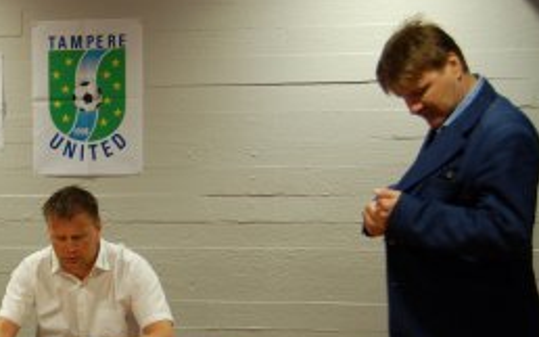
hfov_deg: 25.9
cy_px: 274
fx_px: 1131
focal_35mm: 77
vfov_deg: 16.8
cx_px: 42
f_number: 4.2
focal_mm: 26
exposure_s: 1/30
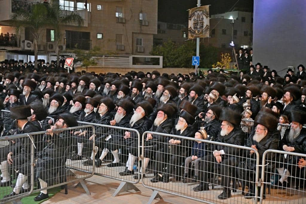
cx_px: 153
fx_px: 425
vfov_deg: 27.0
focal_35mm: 50
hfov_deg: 39.6
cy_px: 102
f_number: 4
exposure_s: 1/125
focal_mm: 50
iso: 1250
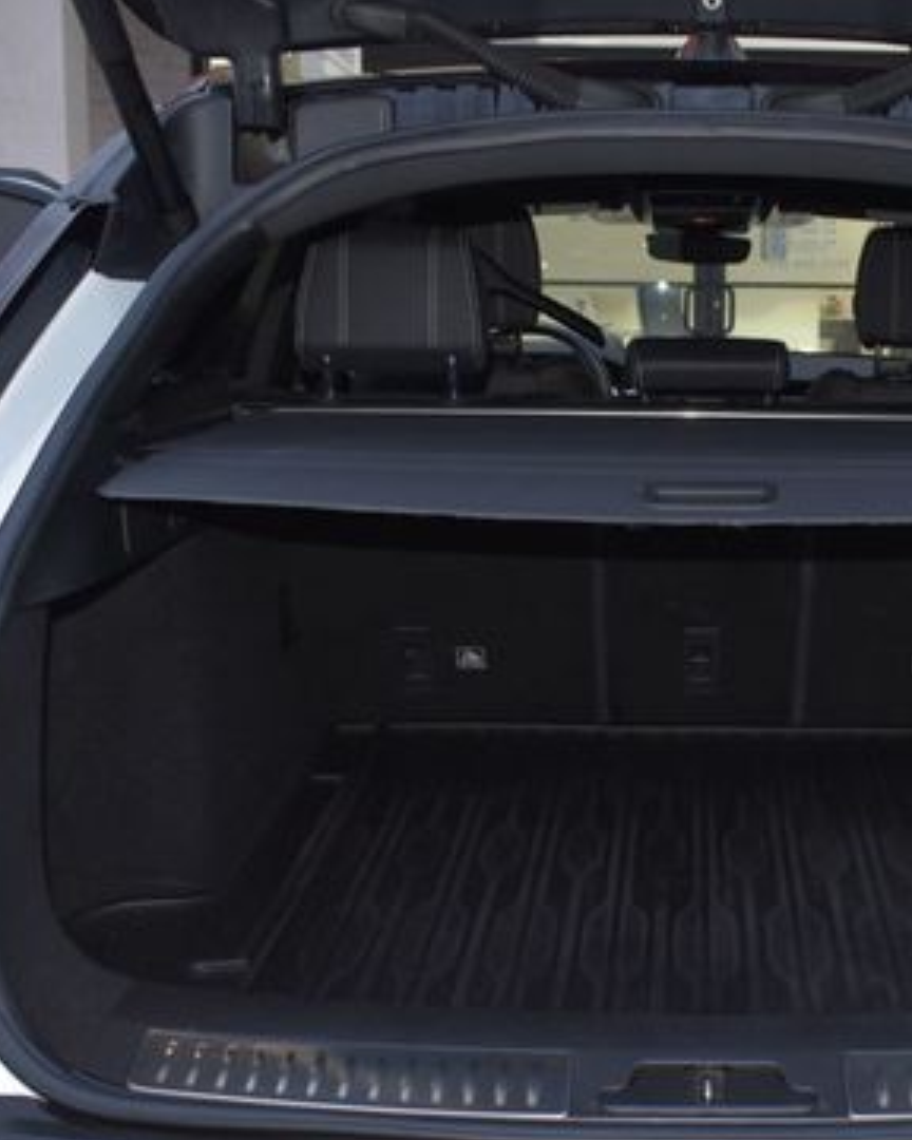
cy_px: 668
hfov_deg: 29.5
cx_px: 735
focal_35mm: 50
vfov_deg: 37.2
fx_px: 1687
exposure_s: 1/100
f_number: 5
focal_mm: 20
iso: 800
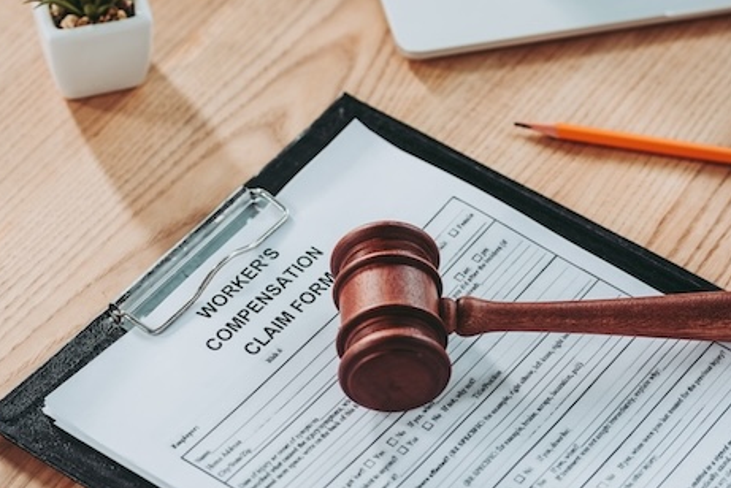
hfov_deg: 13.8
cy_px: 263
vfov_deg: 9.3
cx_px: 241
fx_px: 3007
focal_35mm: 148
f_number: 4.5
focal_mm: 105
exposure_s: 1/160
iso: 125
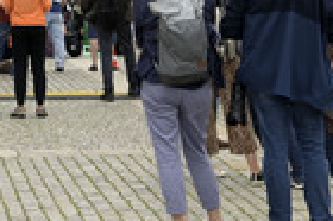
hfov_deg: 11.6
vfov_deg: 7.6
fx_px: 1635
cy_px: -67
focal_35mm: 177
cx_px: 161
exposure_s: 1/160
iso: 400
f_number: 9
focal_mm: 55
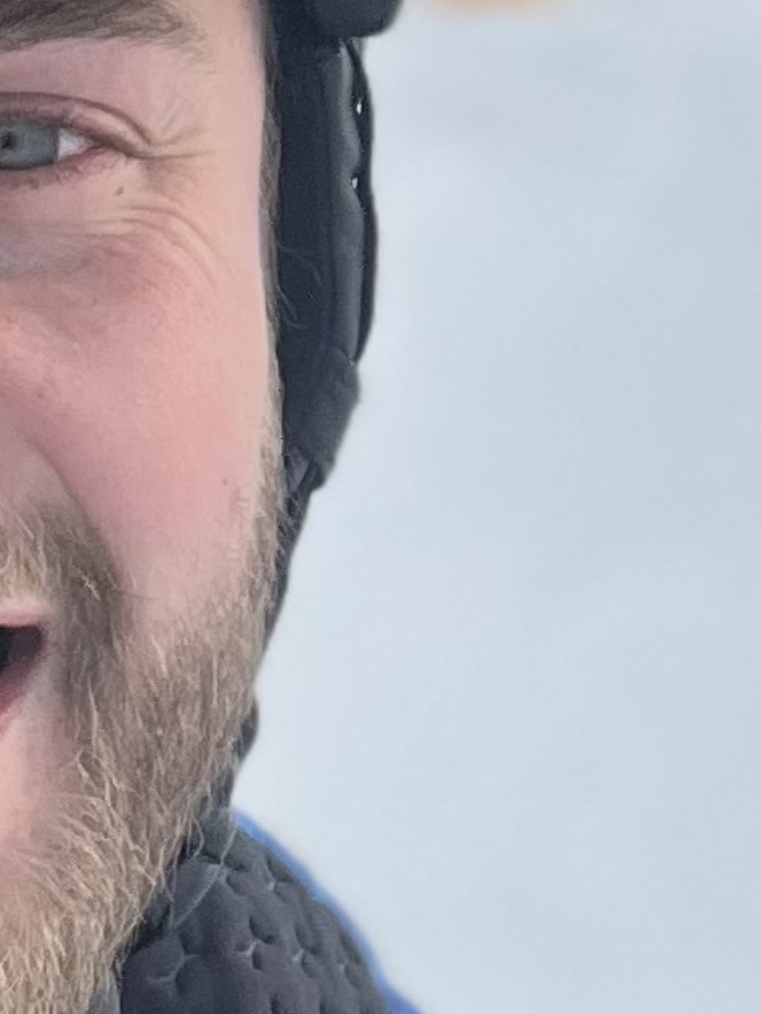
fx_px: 4306
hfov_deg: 10.0
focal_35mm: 147
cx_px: 687
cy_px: 92
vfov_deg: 13.3
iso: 25
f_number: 2.2
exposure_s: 1/211
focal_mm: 2.71
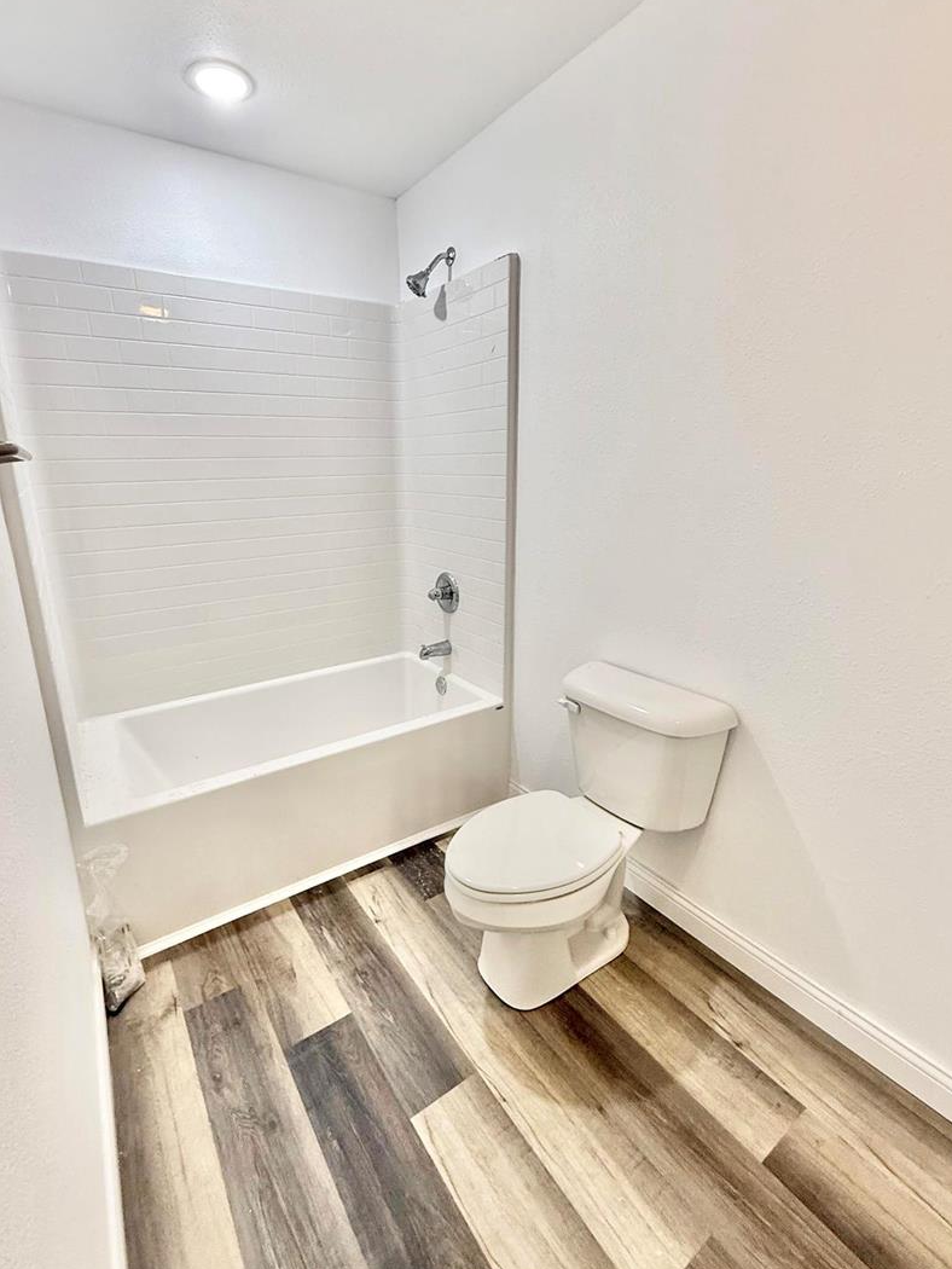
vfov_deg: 94.5
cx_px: 446
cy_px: 615
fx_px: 586
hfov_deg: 78.0
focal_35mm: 16
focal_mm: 2.22
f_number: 2.2
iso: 160
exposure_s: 1/120
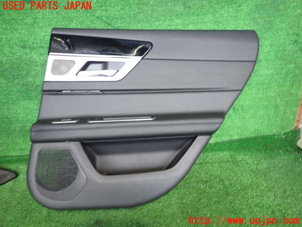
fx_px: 218
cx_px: 151
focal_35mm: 25
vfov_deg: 54.9
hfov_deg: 69.4
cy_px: 114
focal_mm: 4.5
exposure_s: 1/30
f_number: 2
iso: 200
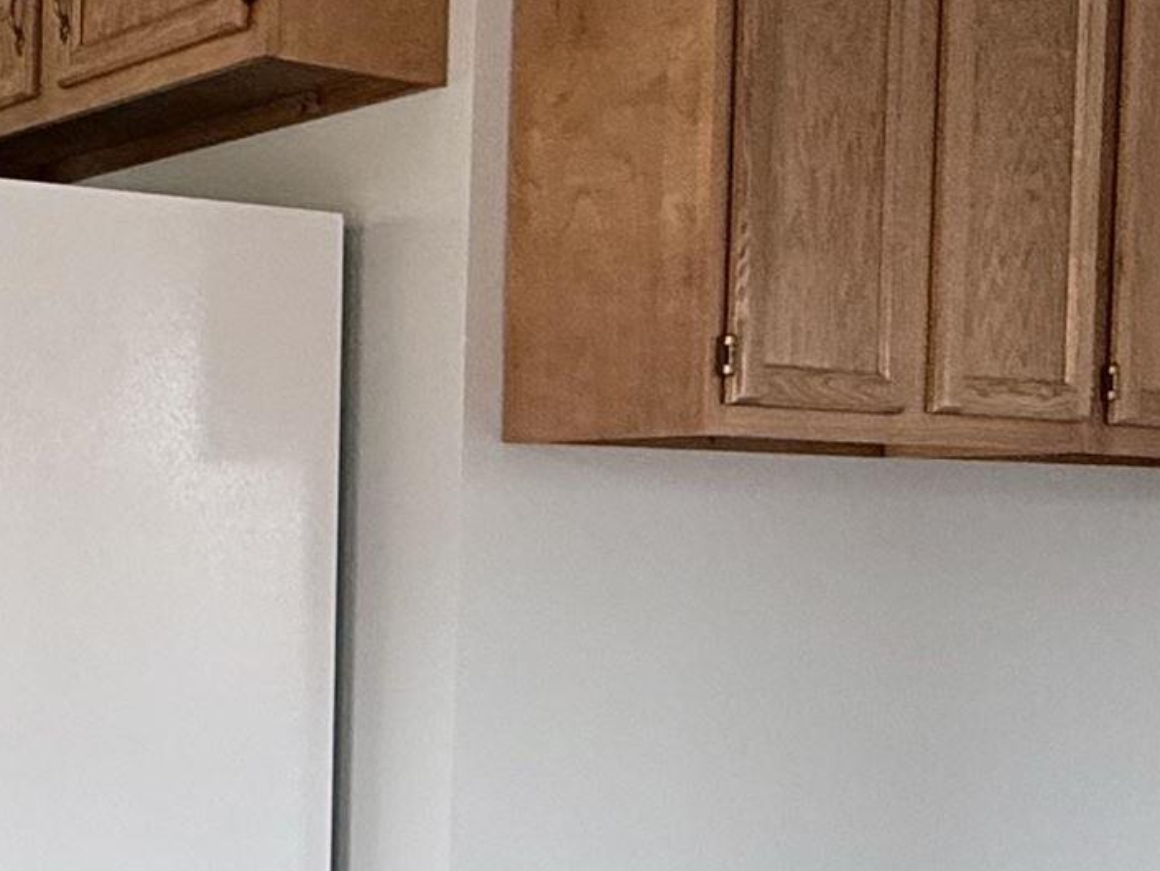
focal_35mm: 61
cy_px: 622
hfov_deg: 28.3
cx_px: -174
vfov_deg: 23.8
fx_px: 2044
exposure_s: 1/99
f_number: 2.2
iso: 250
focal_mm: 2.22
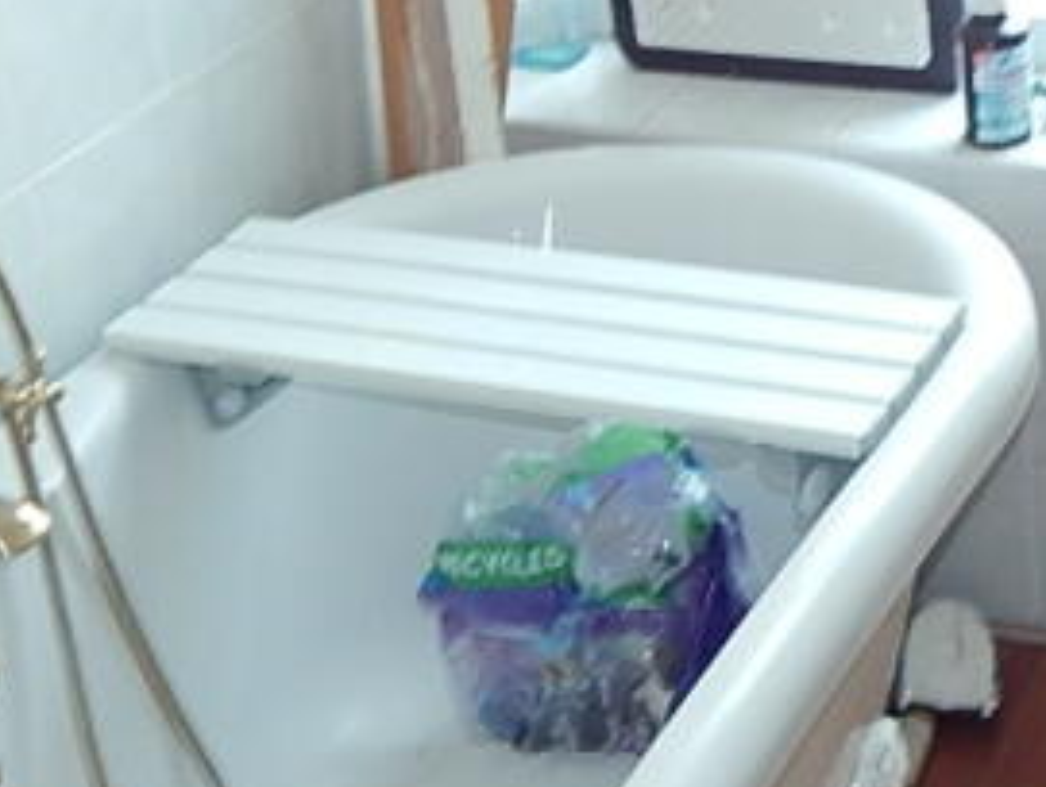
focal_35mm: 83
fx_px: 2511
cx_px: 973
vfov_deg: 17.7
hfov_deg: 22.8
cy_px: 567
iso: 125
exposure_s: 1/40
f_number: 3
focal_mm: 4
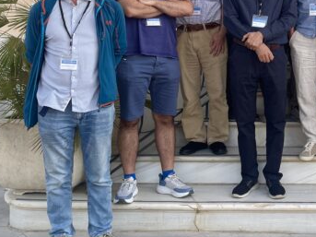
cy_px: 33
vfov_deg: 25.4
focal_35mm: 56
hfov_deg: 31.8
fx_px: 511
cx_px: 312
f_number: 1.6
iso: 32
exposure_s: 1/722
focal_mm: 5.1
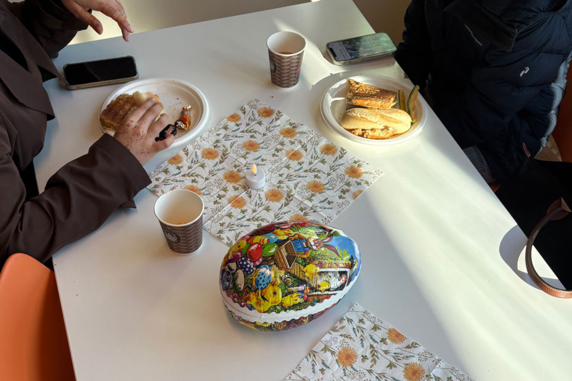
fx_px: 588
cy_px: 326
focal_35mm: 37
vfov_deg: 34.4
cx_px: 283
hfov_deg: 51.9
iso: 50
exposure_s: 1/409
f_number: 1.6
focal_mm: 5.96
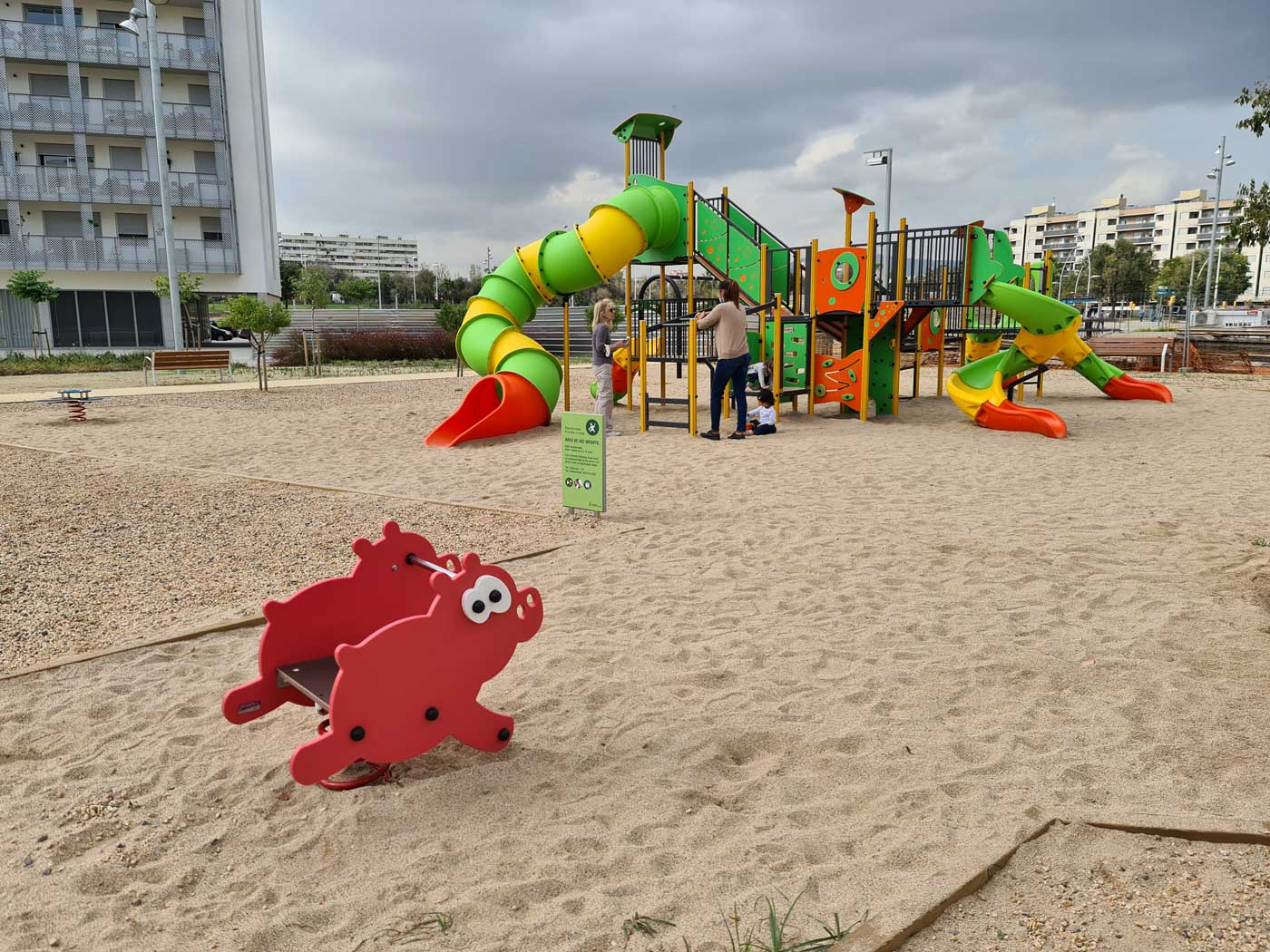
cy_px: 476
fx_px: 917
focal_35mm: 25
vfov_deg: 54.9
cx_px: 635
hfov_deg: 69.4
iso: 50
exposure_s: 1/860
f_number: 1.8
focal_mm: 7
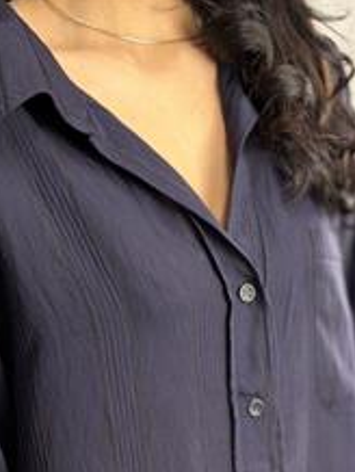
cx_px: 180
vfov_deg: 21.0
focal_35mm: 91
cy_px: 441
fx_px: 1242
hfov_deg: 16.3
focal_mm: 6.86
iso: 200
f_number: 1.78
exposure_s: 1/50
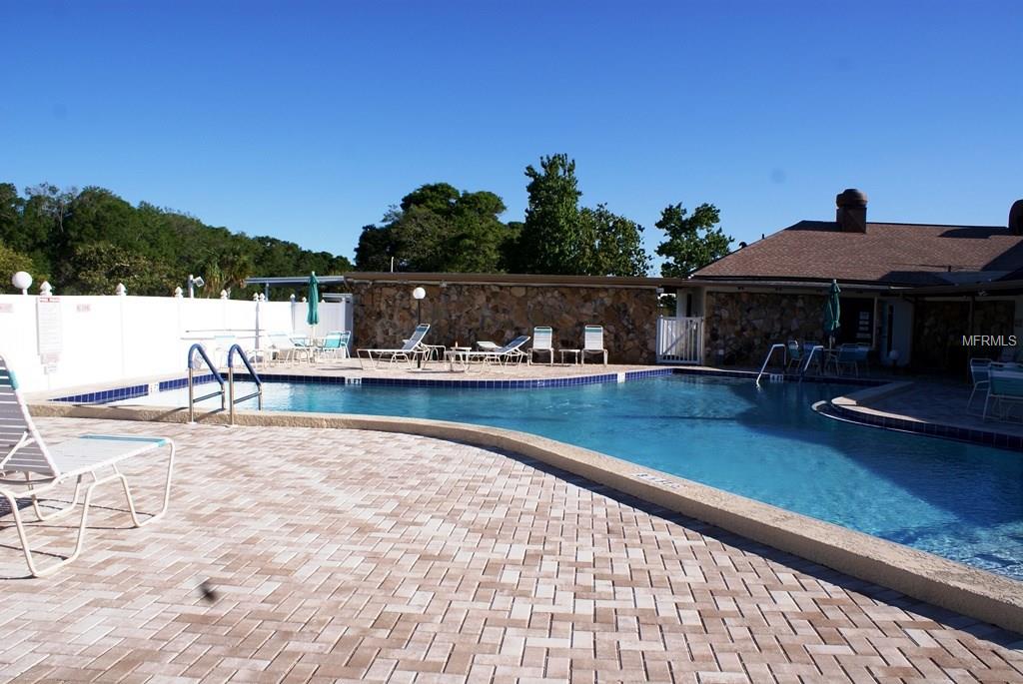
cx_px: 512
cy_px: 342
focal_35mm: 27
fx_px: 768
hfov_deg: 67.3
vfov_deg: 48.0
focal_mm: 18
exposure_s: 1/200
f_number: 10
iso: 100
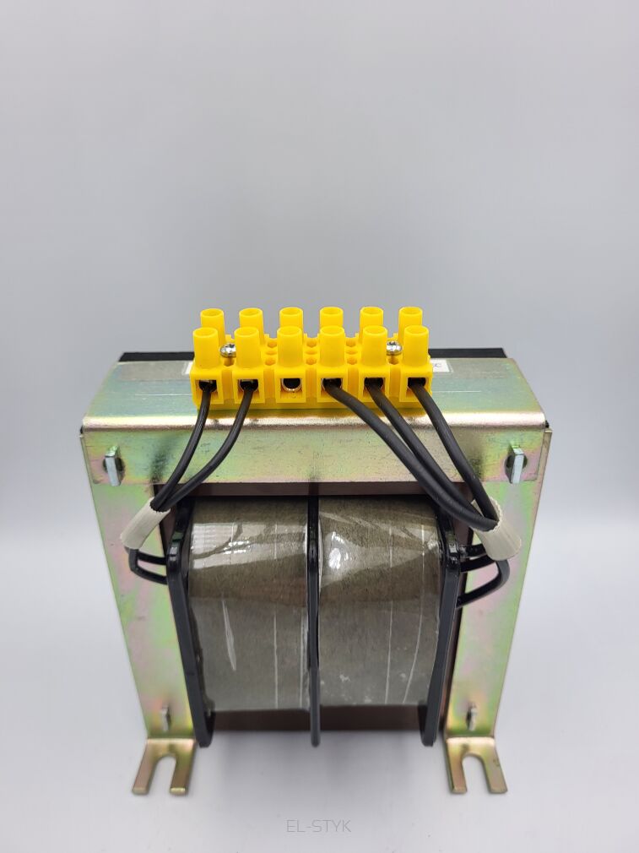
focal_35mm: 26
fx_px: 640
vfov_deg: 67.3
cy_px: 426
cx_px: 320
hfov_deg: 53.0
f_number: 1.8
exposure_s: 1/315
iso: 40
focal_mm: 5.4
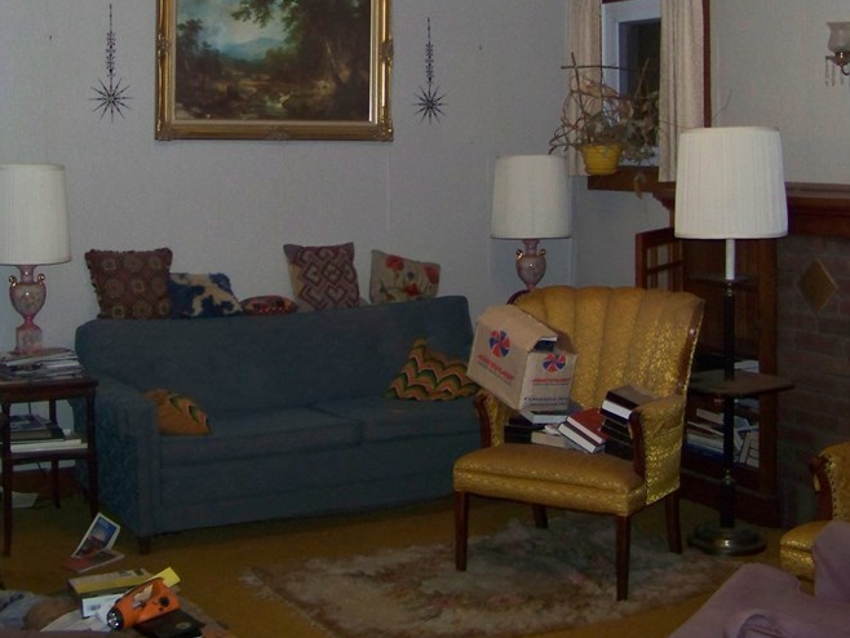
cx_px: 402
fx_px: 1376
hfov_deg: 34.3
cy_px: 159
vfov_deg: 25.8
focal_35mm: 56
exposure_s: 1/30
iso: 200
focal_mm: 5.85
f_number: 2.8
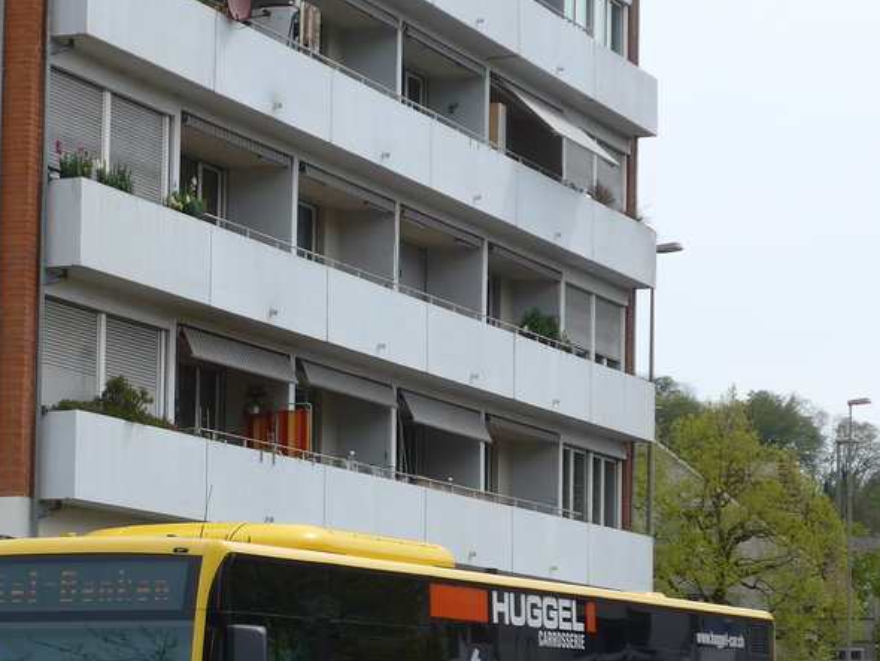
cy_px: 548
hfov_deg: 15.5
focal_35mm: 126
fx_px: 3204
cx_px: 143
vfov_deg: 11.7
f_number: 3.7
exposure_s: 1/1000
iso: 80
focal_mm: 12.7
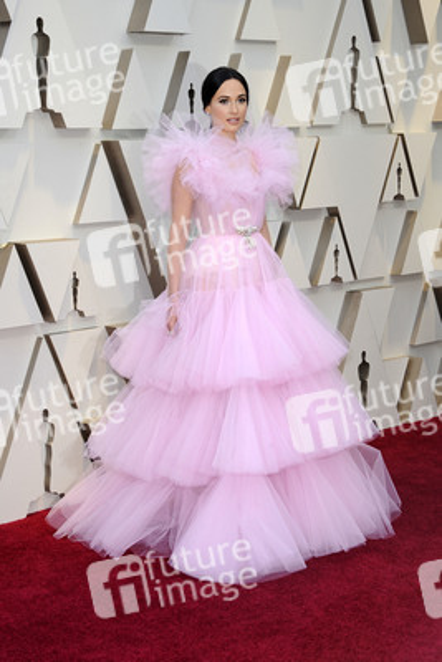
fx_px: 1251
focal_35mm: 68
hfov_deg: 20.0
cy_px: 331
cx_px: 221
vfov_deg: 29.6
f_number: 8
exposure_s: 1/250
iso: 800
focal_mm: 68
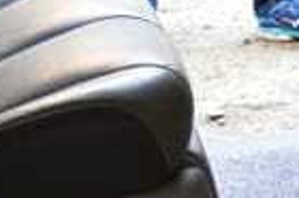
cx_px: 651
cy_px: 472
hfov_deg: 11.6
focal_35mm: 154
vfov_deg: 8.2
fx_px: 1278
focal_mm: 18
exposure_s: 1/50
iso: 800
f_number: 3.5
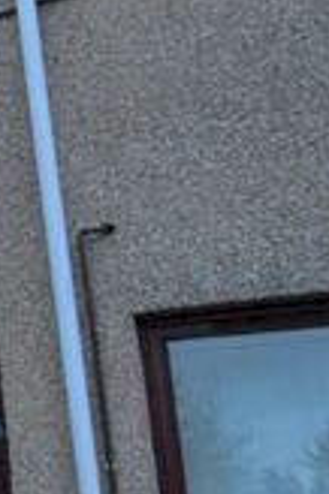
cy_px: 331
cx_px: -586
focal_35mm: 64
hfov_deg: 12.5
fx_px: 879
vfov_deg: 31.2
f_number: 5.6
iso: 220
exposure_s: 1/125
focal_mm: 10
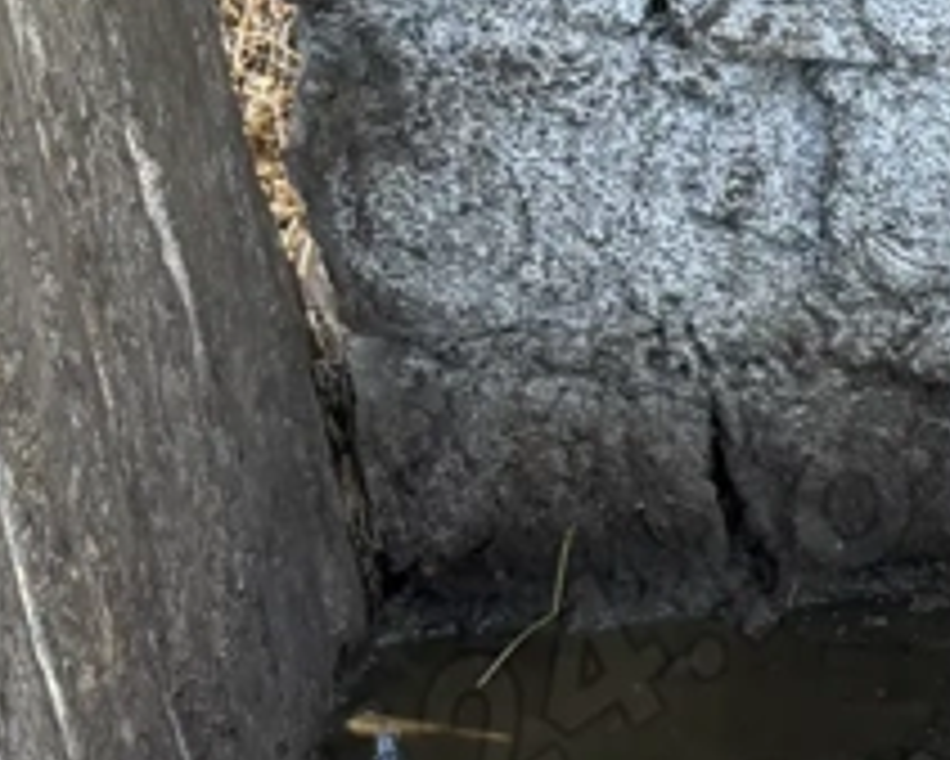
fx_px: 3376
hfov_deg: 13.3
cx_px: 2008
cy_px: 872
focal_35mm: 120
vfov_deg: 12.6
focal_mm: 5.96
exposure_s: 1/138
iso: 80
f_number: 1.6
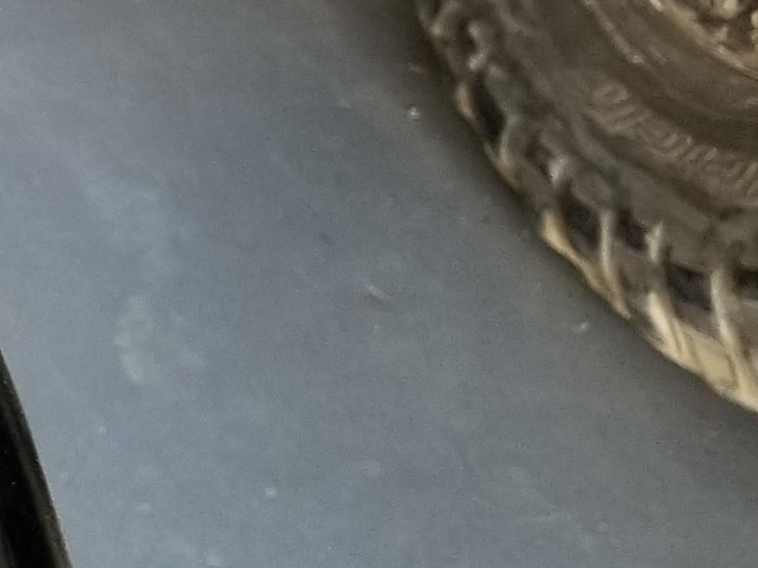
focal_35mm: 120
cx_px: -548
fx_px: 2627
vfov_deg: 11.8
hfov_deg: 14.7
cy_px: -273
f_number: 1.7
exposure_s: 1/25
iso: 125
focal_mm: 4.25
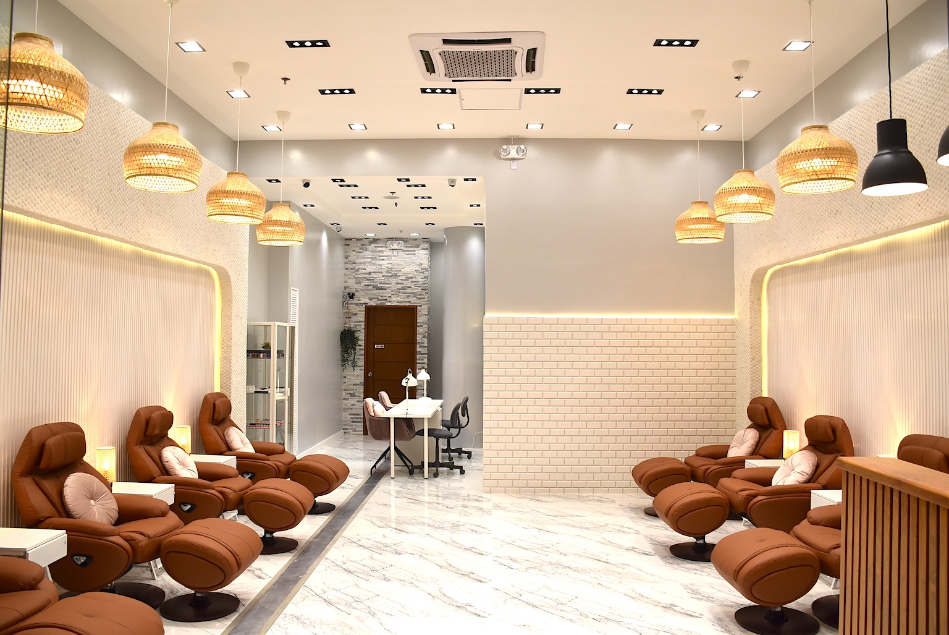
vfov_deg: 48.0
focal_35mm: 27
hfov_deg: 67.3
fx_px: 712
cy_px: 318
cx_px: 474
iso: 400
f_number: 5
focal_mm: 18
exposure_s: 1/125
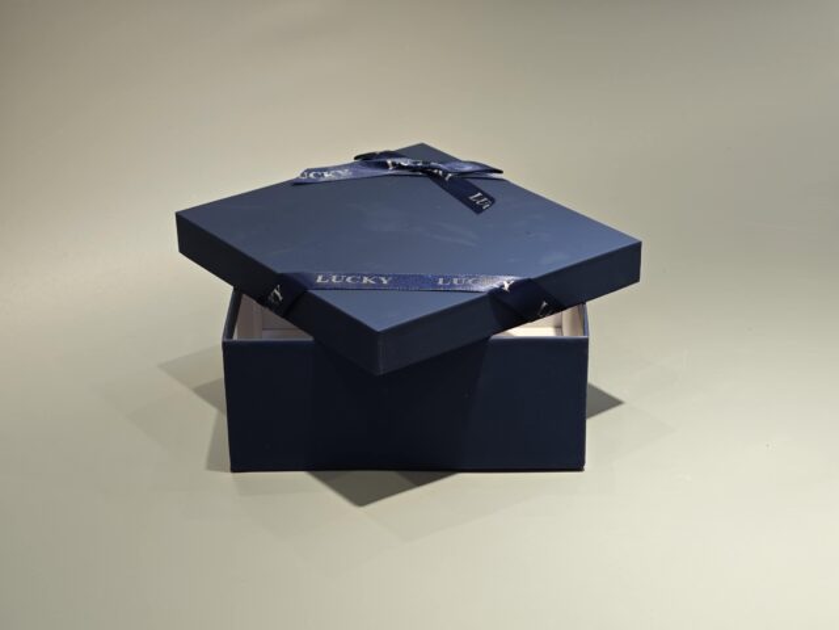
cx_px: 420
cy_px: 315
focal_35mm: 75
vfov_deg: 19.6
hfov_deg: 26.0
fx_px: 1818
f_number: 2
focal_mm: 10.1
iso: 200
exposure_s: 1/100
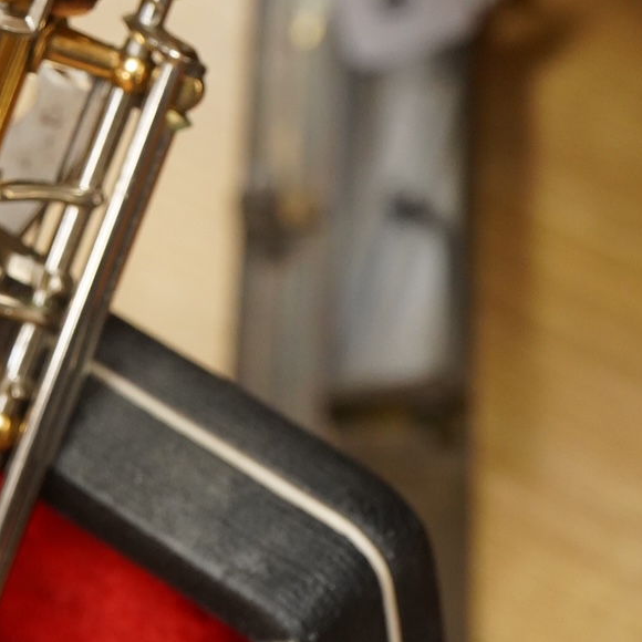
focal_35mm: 156
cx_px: 100
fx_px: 3273
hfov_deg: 11.2
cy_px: -51
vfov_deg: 11.1
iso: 4000
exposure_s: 1/125
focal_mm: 62
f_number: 7.1
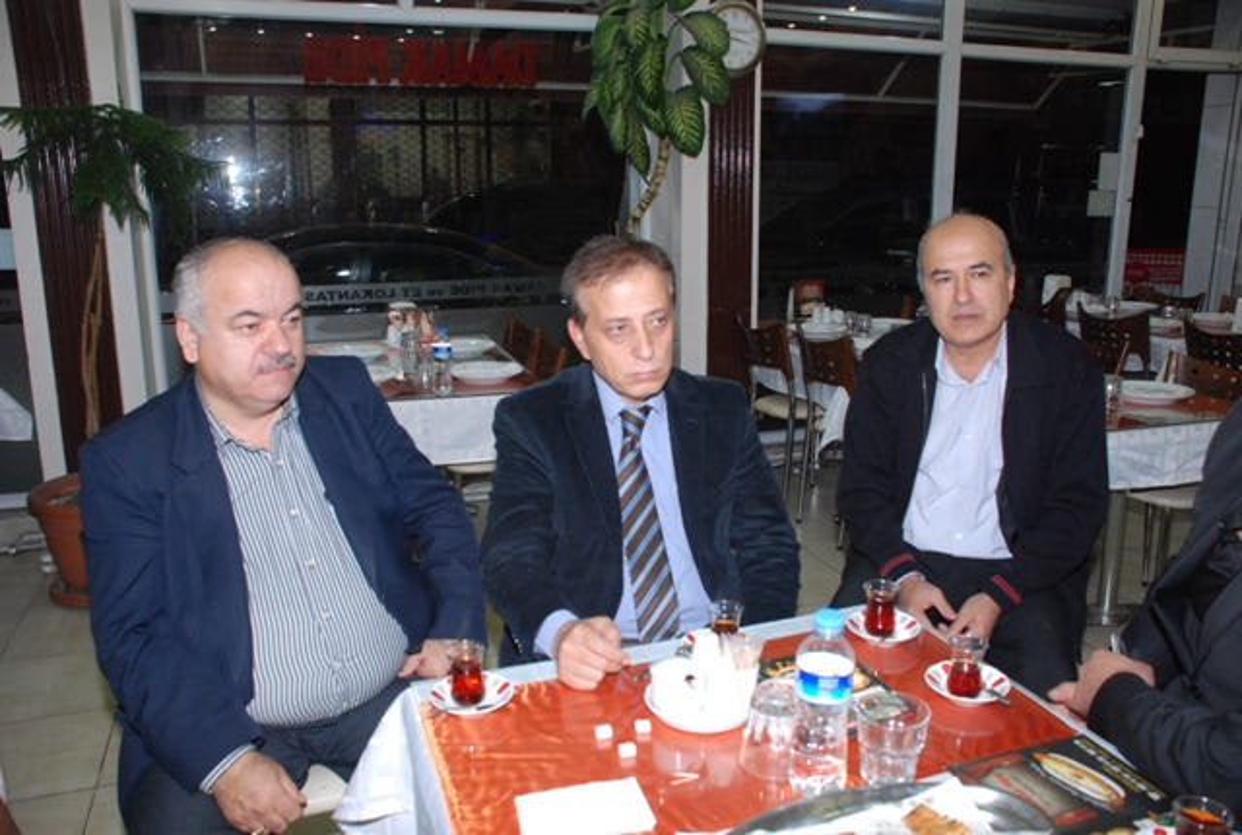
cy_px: 418
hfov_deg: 61.8
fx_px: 1037
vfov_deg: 43.8
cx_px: 621
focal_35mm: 30
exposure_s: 1/60
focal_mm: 20
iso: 1000
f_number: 7.1
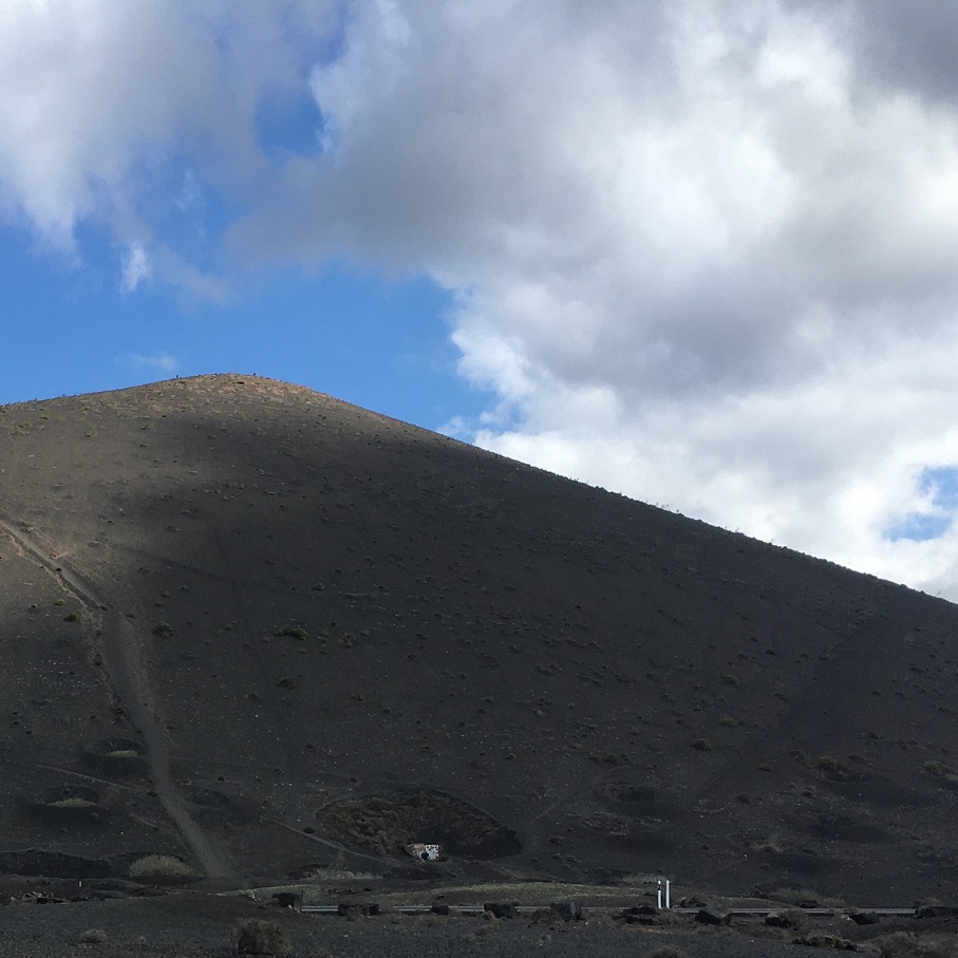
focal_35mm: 57
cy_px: 796
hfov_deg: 29.3
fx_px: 1785
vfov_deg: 29.2
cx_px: 169
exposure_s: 1/1326
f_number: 2.2
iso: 25
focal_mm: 4.15
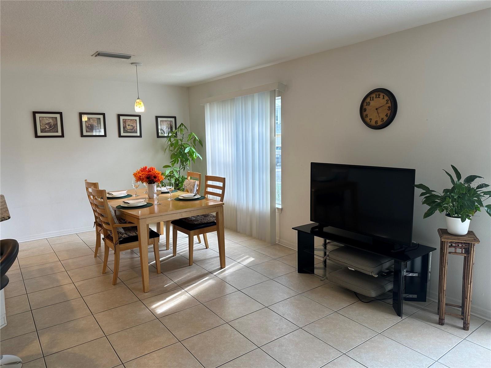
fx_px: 340
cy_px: 184
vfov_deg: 56.8
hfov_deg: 71.6
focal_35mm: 24
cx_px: 246
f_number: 1.78
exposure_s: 1/120
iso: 100
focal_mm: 6.86
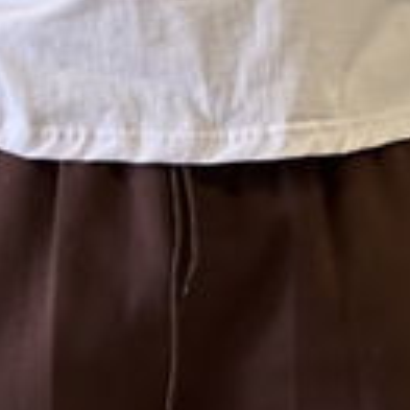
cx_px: 110
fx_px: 3712
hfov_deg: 6.3
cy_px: 781
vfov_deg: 6.2
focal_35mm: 277
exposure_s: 1/33
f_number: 2.8
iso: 320
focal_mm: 9
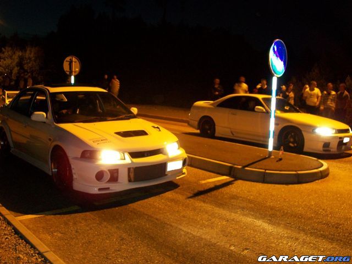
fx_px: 366
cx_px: 176
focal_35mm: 36
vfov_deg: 39.7
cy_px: 132
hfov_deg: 51.4
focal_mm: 6
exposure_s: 1/2
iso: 160
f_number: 2.7
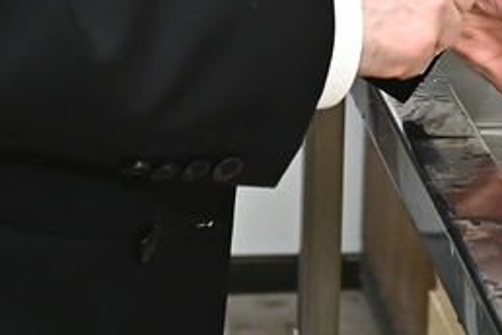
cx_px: 613
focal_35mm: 228
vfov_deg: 5.8
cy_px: -469
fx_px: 3179
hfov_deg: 8.9
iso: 1600
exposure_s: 1/200
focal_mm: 42
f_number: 5
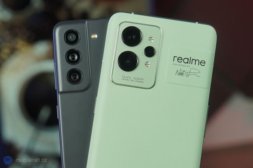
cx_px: 126
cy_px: 84
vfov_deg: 27.0
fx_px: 351
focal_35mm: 50
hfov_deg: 39.6
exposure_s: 1/160
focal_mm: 50
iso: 640
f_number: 5.6
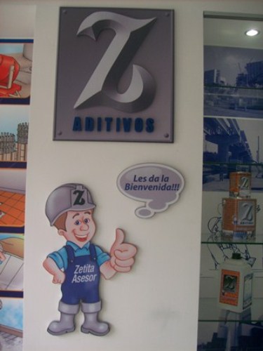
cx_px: 132
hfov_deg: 39.7
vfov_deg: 51.4
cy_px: 176
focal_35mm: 36
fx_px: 365
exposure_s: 1/64
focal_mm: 6
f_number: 2.7
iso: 80
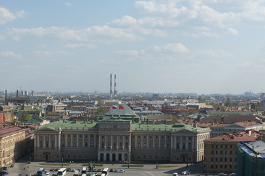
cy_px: 126
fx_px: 544
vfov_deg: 18.3
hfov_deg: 27.3
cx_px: 119
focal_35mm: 74
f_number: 10
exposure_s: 1/320
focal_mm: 18
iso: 100
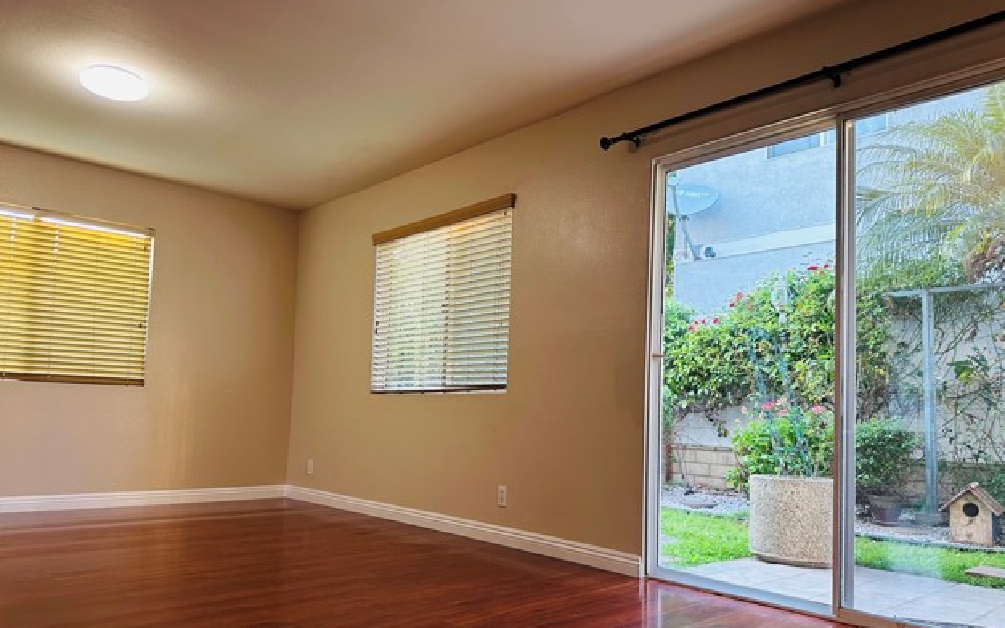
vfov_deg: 47.4
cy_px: 365
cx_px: 507
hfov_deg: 70.4
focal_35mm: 26
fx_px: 712
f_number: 1.78
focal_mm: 6.86
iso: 125
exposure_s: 1/60
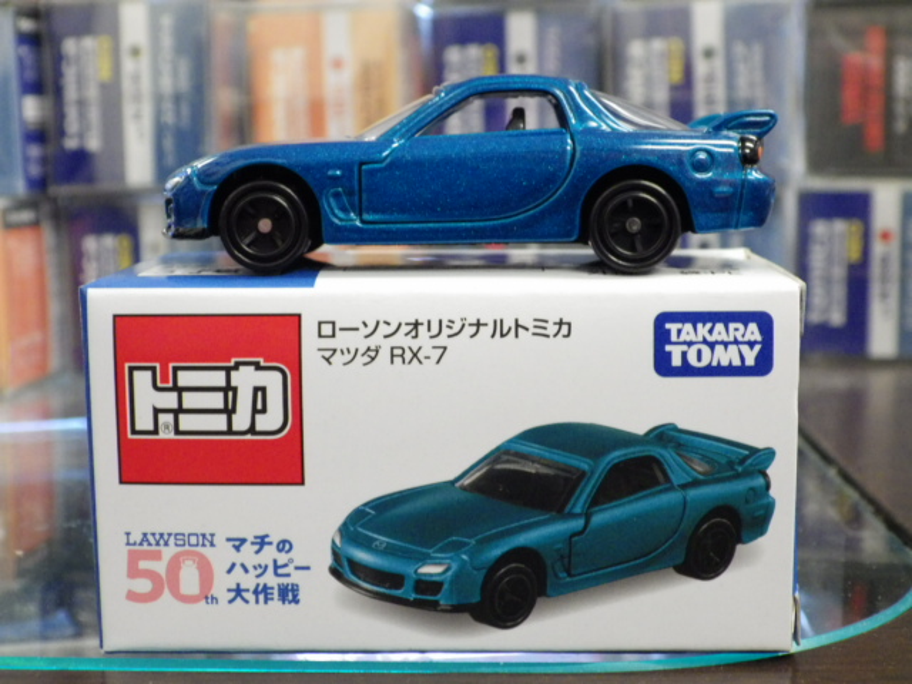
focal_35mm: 59
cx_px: 456
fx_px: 1554
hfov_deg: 32.7
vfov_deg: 24.8
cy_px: 342
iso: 800
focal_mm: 10.7
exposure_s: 1/30
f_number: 4
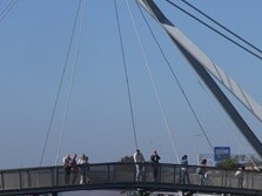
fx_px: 1664
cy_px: 69
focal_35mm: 220
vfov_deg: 6.7
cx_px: 153
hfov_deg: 9.0
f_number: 5
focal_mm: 17.5
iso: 80
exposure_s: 1/800
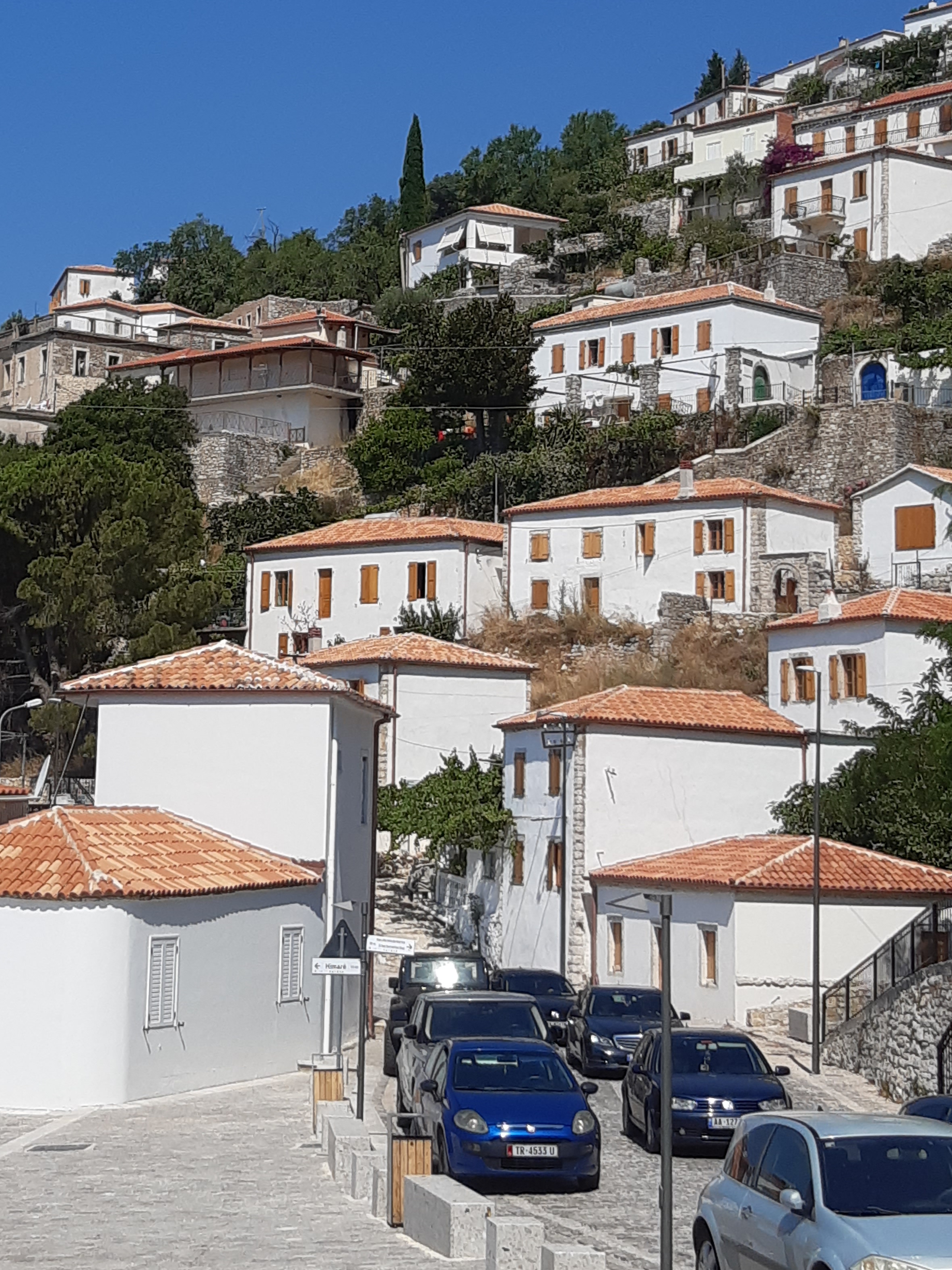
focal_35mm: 38
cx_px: 303
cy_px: 454
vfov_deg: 48.4
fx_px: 1393
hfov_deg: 37.2
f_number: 1.7
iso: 40
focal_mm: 3.92
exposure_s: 1/3425
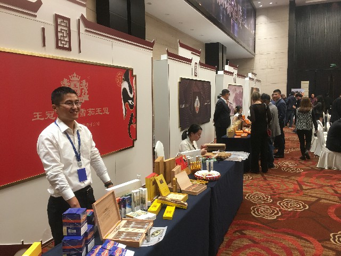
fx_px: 286
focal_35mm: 29
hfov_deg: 61.7
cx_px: 170
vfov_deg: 48.2
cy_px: 128
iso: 50
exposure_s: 1/17
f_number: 2.2
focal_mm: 4.15
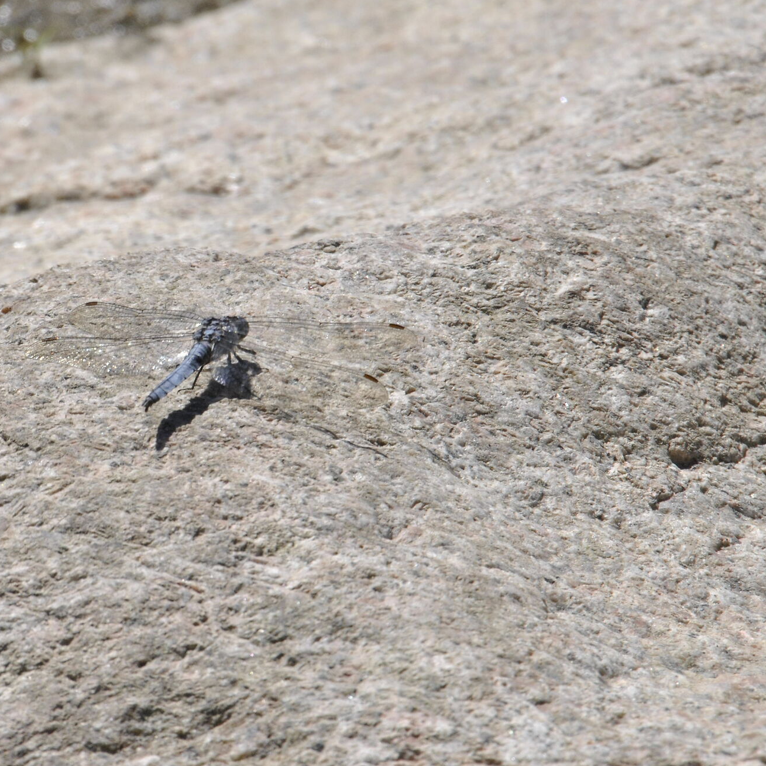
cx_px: 191
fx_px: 15822
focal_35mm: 632
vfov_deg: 2.8
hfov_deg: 2.8
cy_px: 370
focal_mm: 270
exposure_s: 1/640
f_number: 13
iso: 400
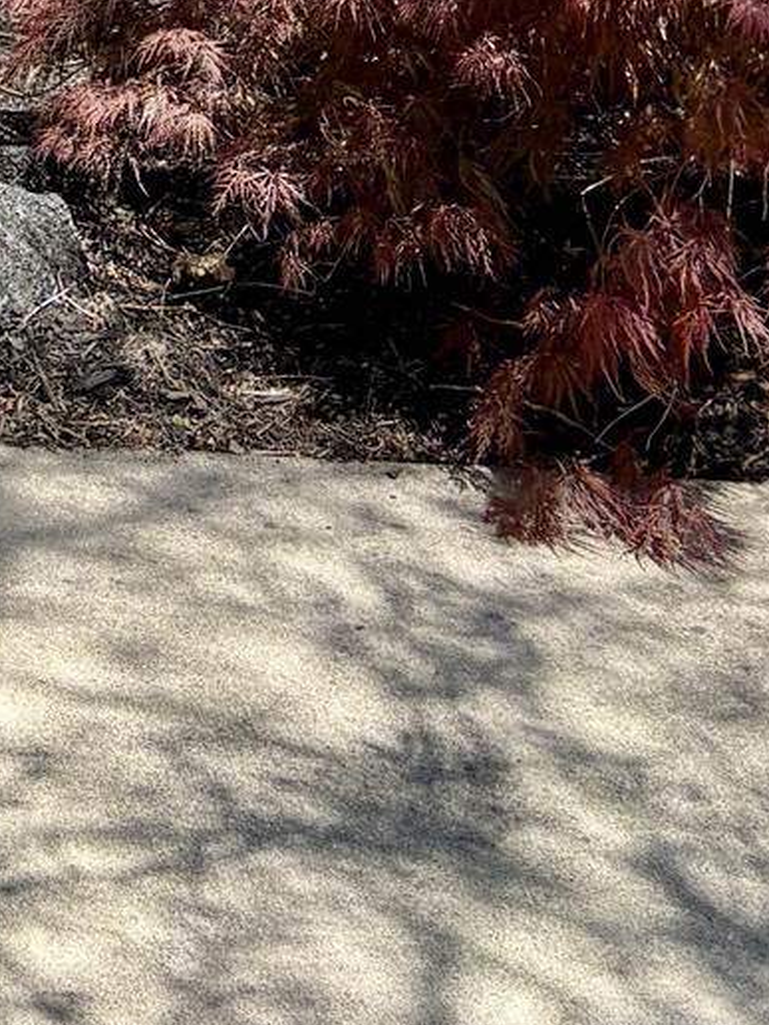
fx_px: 3436
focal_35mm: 116
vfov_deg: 14.8
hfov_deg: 11.3
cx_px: -876
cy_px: -836
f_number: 1.6
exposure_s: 1/1196
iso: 50
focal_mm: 5.96
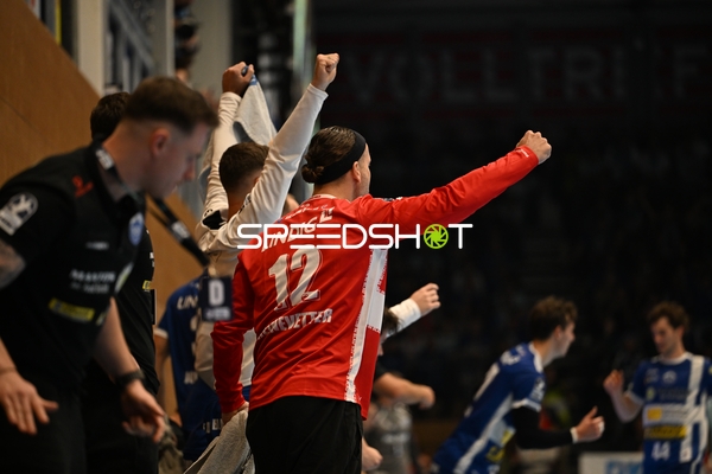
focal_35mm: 180
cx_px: 356
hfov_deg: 11.4
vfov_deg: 7.6
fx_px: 3560
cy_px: 237
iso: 2000
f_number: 2.8
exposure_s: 1/1000
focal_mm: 180
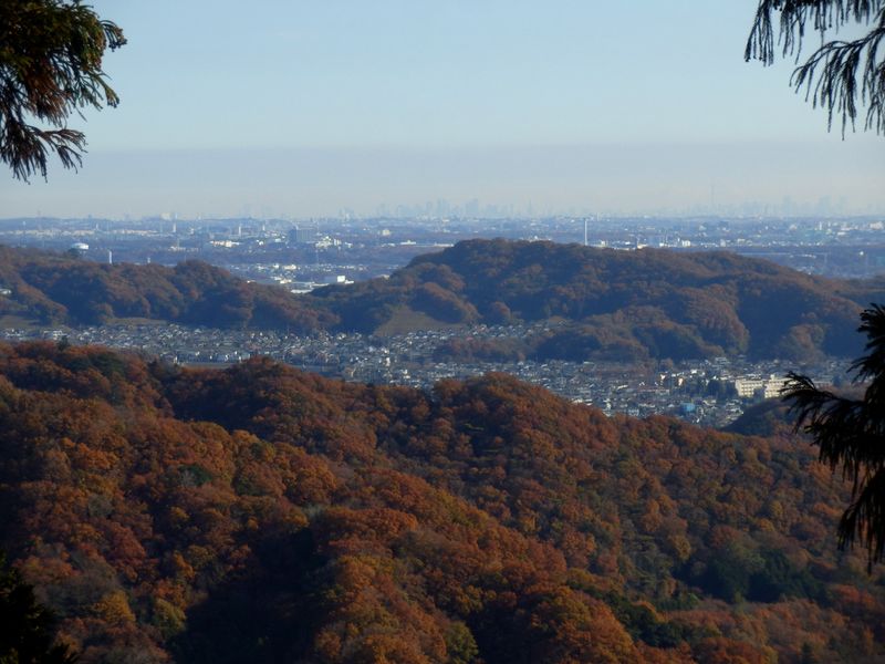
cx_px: 442
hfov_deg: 11.9
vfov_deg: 8.9
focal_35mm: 166
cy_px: 332
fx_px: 4244
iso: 80
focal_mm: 29.4
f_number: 5.9
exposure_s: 1/500
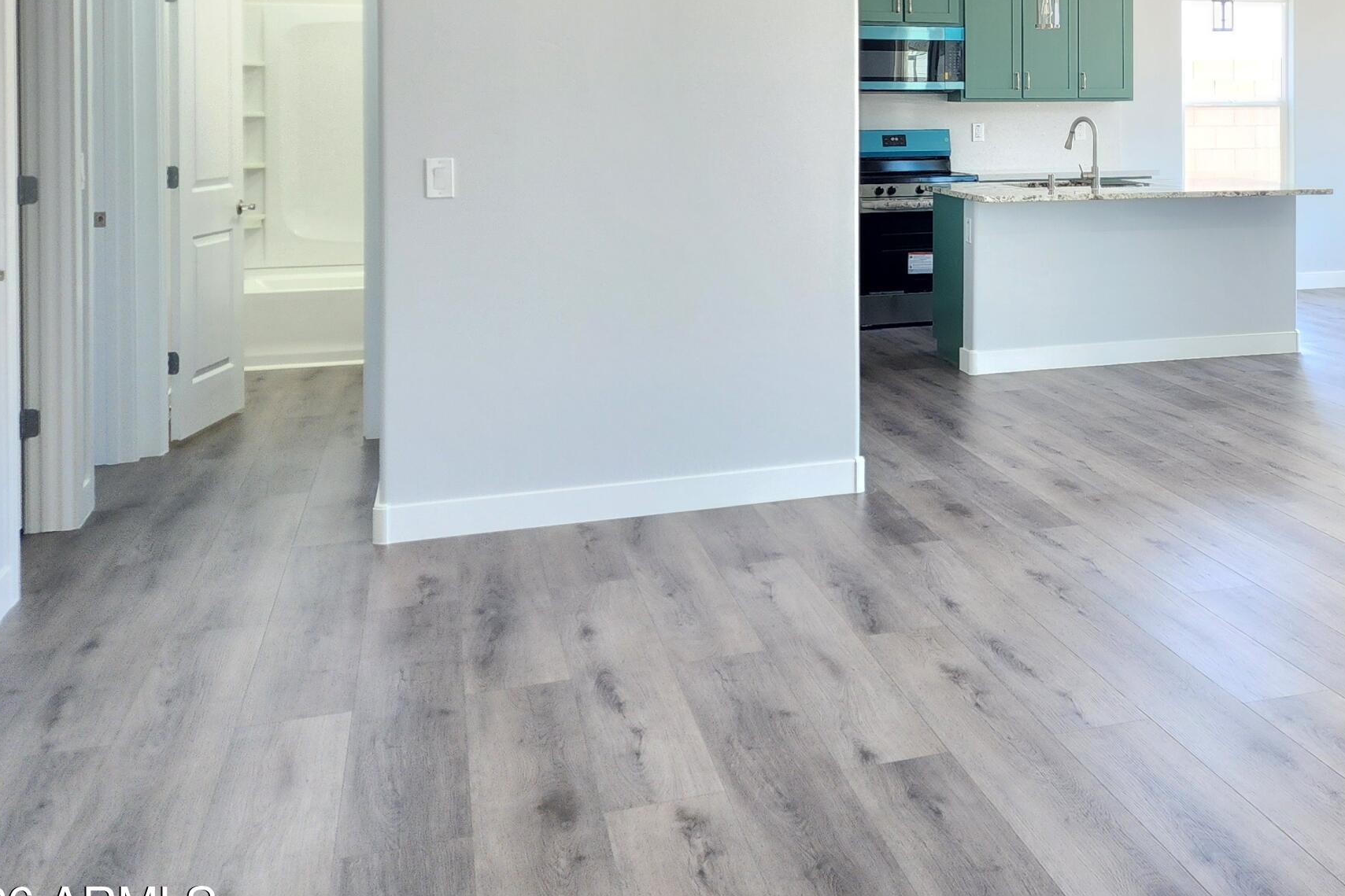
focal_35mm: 42
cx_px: 1100
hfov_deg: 43.9
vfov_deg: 30.6
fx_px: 1569
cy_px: 101
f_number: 1.8
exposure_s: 1/120
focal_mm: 6.4
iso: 200
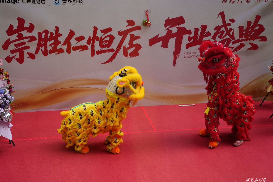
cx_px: 137
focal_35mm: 62
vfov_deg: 21.9
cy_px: 91
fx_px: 470
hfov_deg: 32.4
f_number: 4.5
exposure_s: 1/160
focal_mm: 61
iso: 160
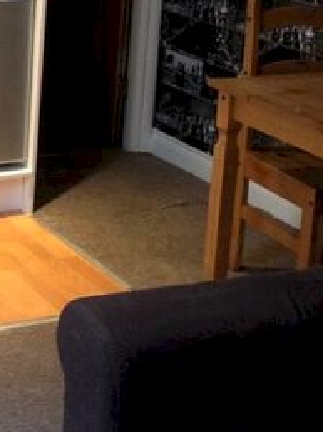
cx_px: -62
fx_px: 1184
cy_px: 59
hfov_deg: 15.0
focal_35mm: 95
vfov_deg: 20.3
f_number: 2.4
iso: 250
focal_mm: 4.28
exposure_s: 1/20
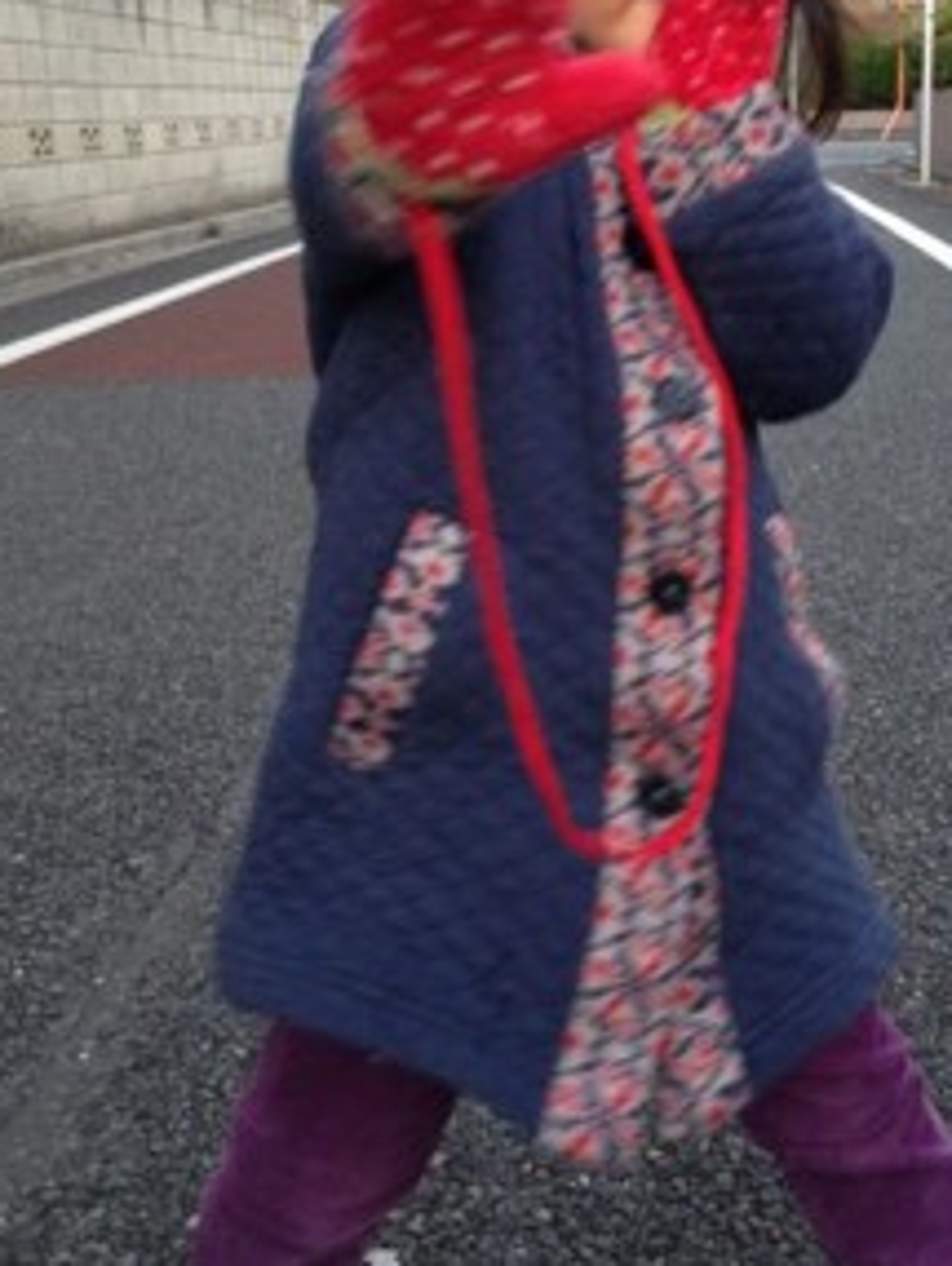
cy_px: 469
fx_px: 1904
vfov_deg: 36.6
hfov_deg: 28.0
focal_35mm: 52
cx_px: 580
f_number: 2.4
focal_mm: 4.12
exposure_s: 1/20
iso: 125
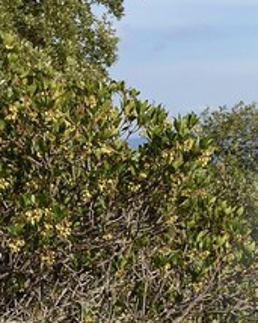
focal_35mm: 182
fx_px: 1738
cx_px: 833
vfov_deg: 10.4
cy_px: 398
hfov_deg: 7.3
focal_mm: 26
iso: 400
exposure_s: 1/400
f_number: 13
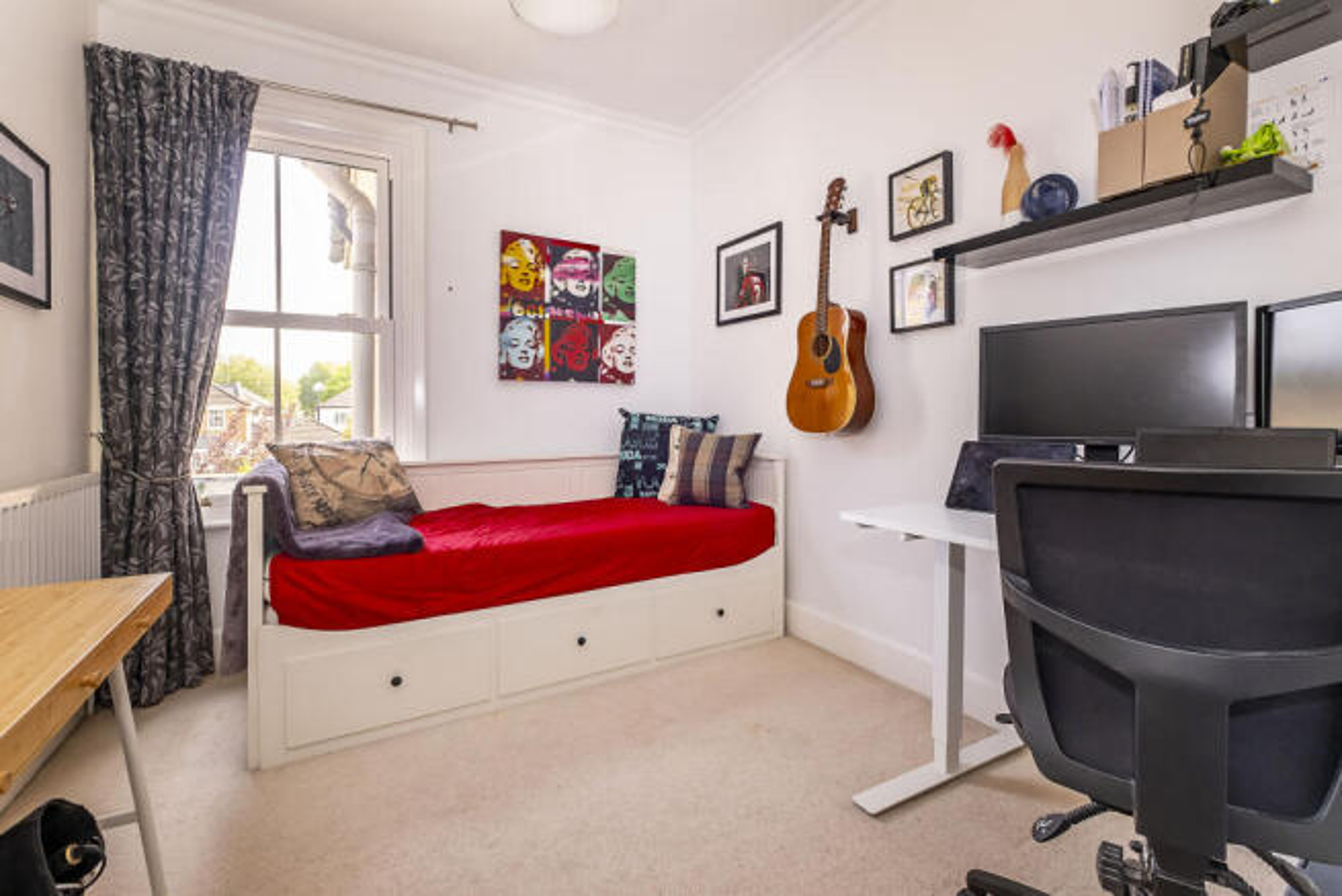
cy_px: 448
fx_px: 559
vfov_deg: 77.4
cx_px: 671
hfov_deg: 100.4
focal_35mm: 15
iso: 400
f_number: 5.6
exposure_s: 1/50
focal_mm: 10
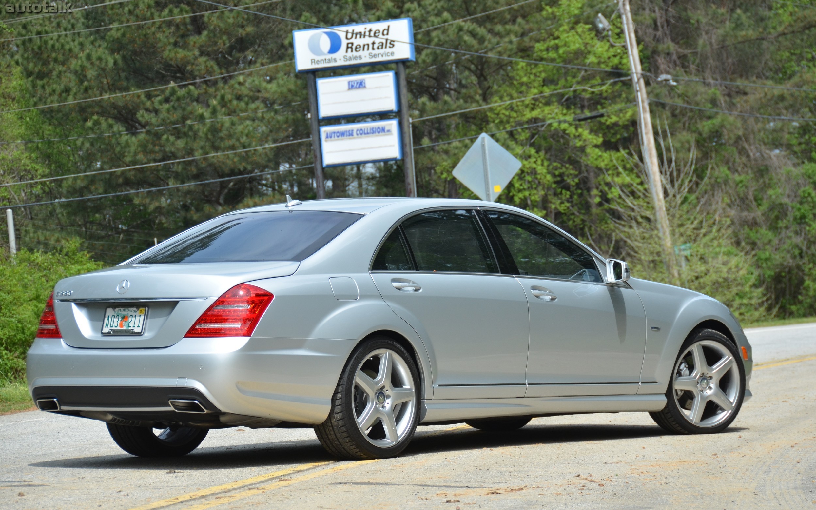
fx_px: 3236
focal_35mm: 146
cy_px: 271
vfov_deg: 9.0
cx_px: 409
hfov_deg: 14.4
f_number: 6.3
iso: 400
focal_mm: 95
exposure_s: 1/1600
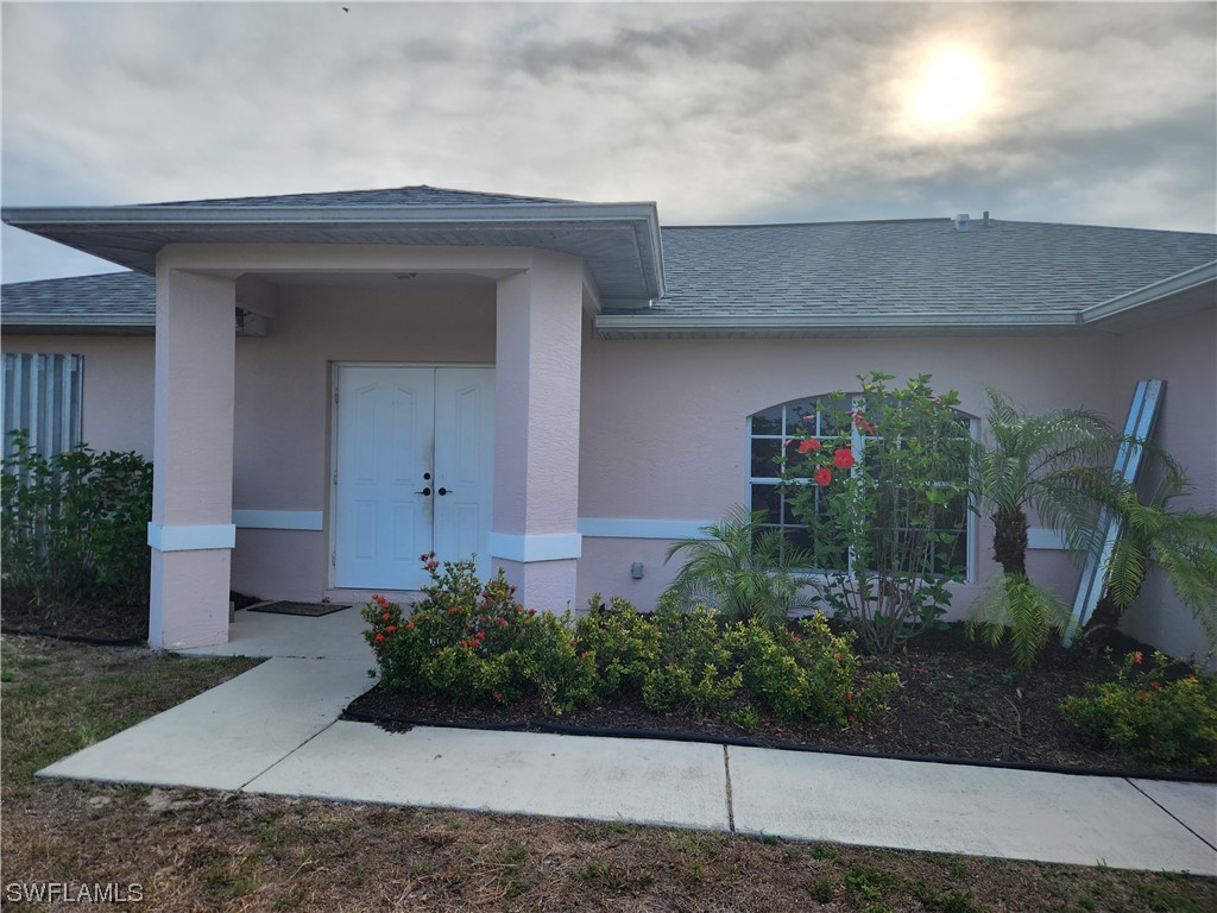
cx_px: 608
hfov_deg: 73.9
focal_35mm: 23
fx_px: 809
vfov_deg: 58.9
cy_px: 456
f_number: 1.8
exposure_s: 1/1859
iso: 20
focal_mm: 5.4
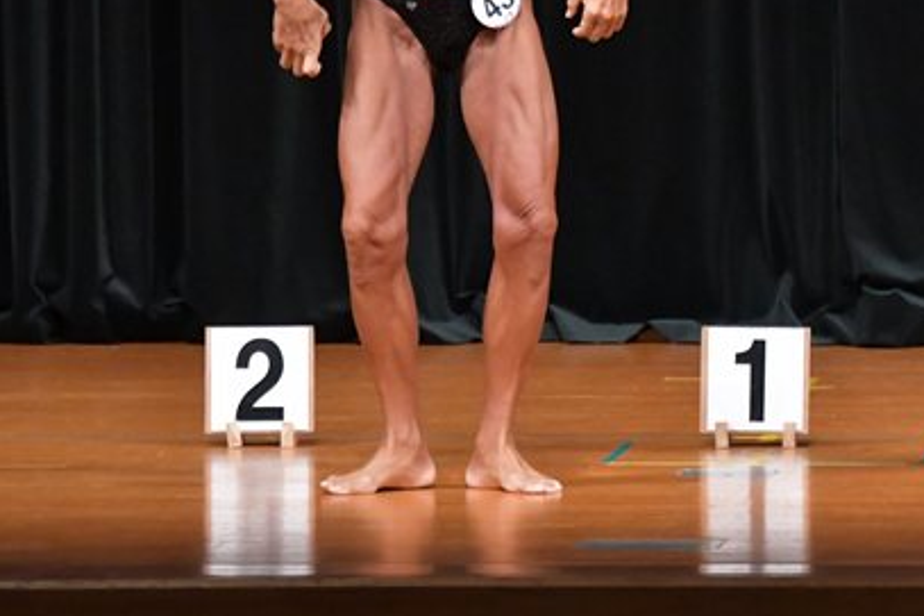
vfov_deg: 3.0
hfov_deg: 4.5
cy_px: 91
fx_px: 11724
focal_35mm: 457
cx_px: 764
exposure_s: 1/400
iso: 6400
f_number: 5.6
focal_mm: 160
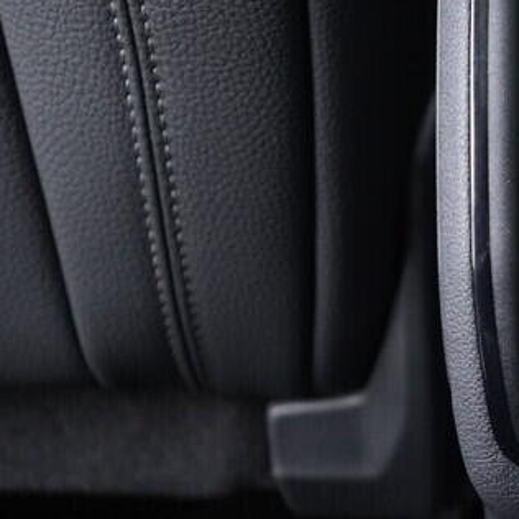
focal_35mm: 99
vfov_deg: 17.6
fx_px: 1679
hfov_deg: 16.4
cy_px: 218
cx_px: 723
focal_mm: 24
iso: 1250
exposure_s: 1/40
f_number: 2.8
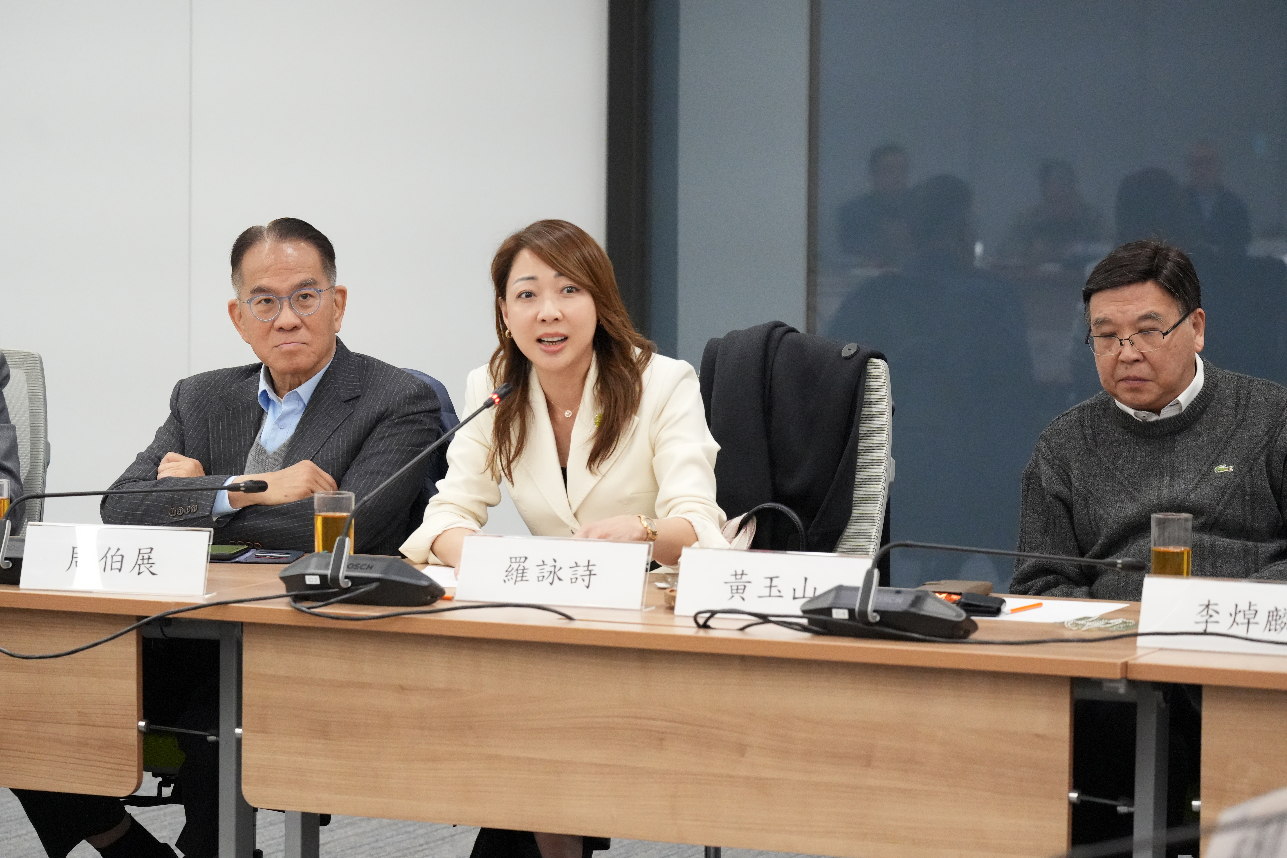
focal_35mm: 135
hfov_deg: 15.2
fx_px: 4826
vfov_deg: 10.2
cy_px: 429
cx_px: 644
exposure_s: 1/200
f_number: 4.5
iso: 10000
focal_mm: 135
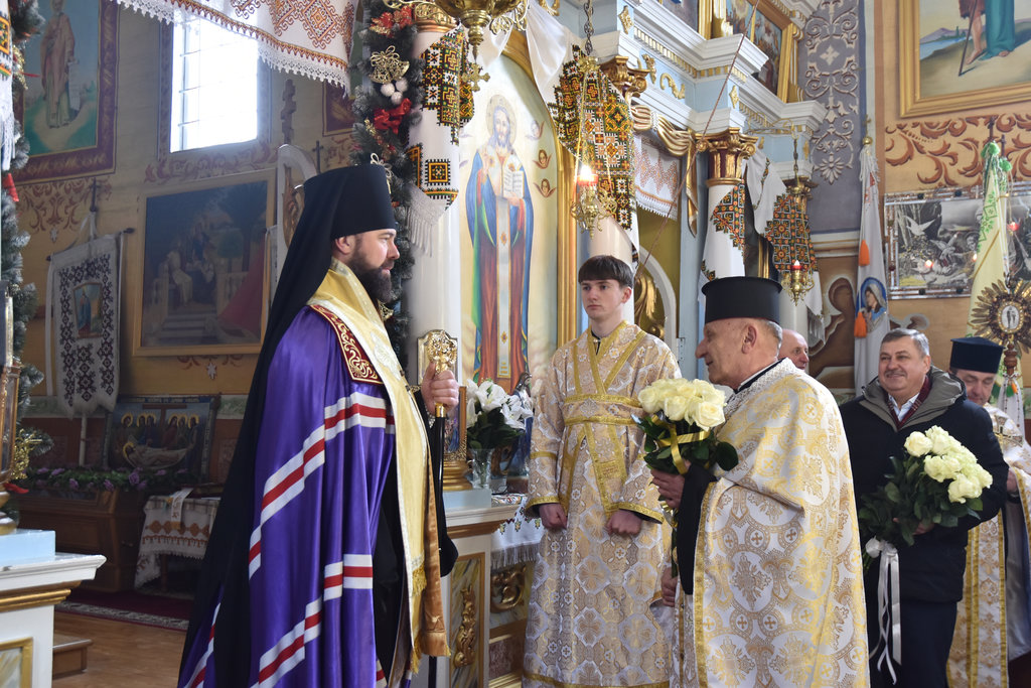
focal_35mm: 38
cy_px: 344
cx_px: 516
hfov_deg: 51.3
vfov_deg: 35.5
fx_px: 1074
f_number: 3.8
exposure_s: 1/40
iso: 500
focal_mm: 25
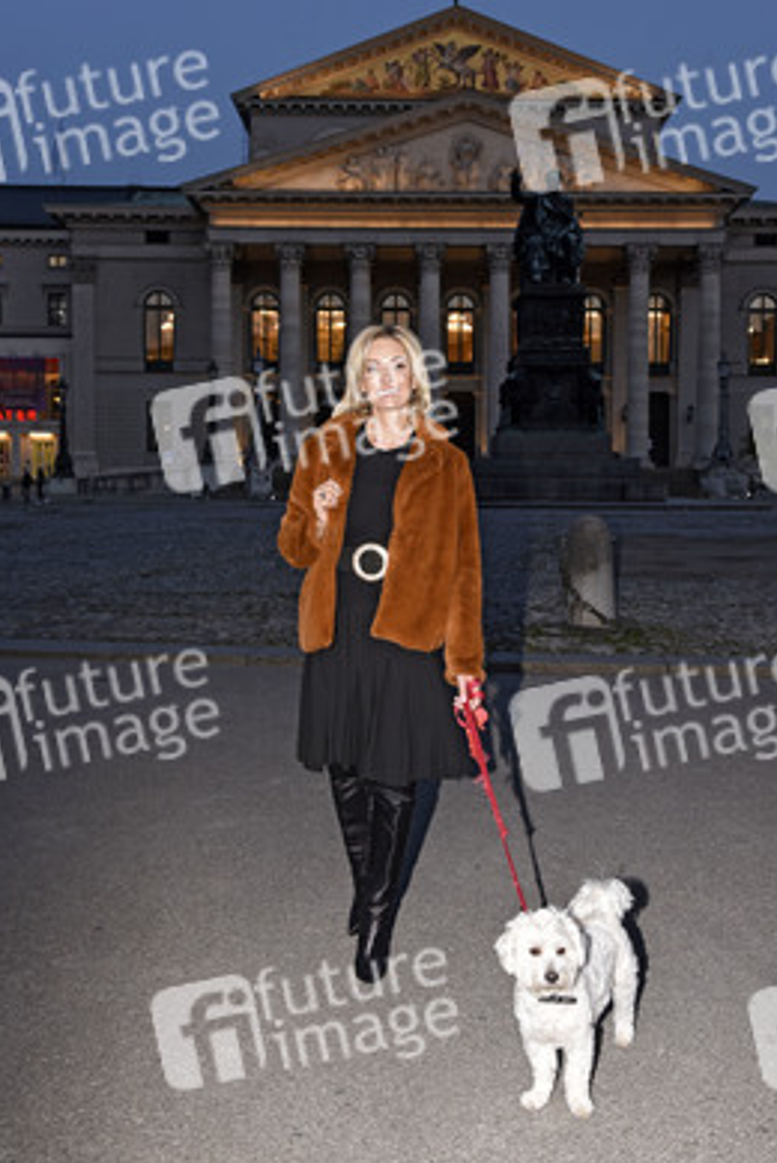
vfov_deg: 49.5
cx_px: 391
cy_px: 571
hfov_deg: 34.3
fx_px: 1260
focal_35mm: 39
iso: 800
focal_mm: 38
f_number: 6.3
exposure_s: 1/40
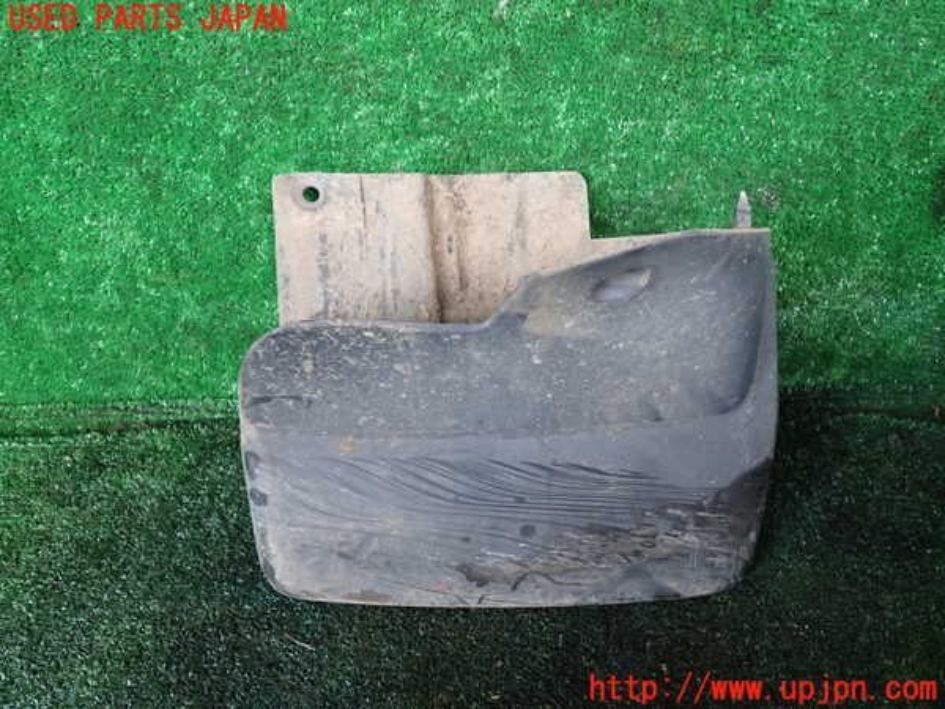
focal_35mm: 30
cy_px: 354
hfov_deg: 60.0
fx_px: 819
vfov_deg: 46.8
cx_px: 472
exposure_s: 1/30
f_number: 2.3
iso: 320
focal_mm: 5.4
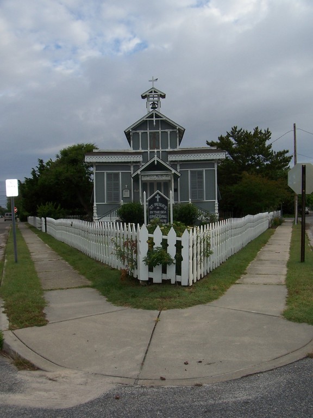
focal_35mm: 34
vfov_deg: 54.0
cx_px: 156
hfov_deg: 41.8
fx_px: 410
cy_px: 209
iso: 80
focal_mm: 5.6
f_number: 5.6
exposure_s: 1/350
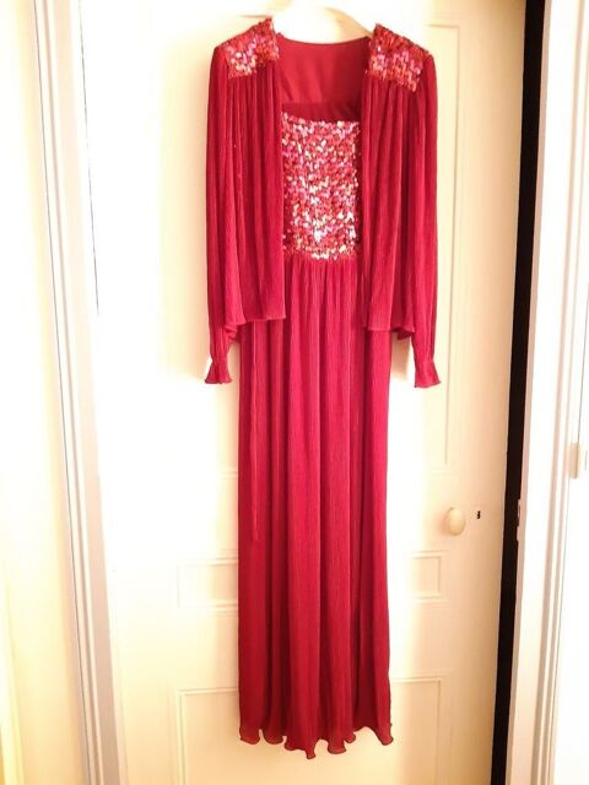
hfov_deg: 53.1
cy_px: 392
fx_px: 590
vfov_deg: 67.3
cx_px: 294
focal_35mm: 26
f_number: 1.7
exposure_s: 1/10
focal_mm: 3.92
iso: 800
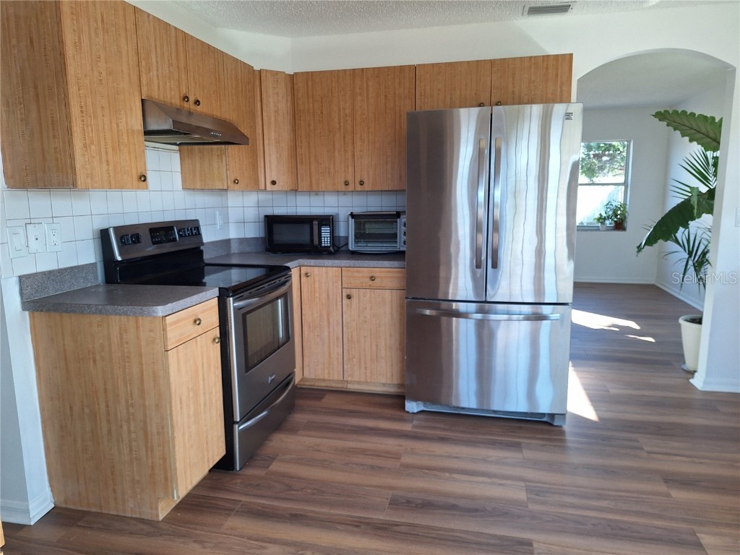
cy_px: 278
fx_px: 492
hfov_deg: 73.9
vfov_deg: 58.9
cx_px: 370
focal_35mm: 23
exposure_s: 1/166
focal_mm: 5.54
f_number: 1.8
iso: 40
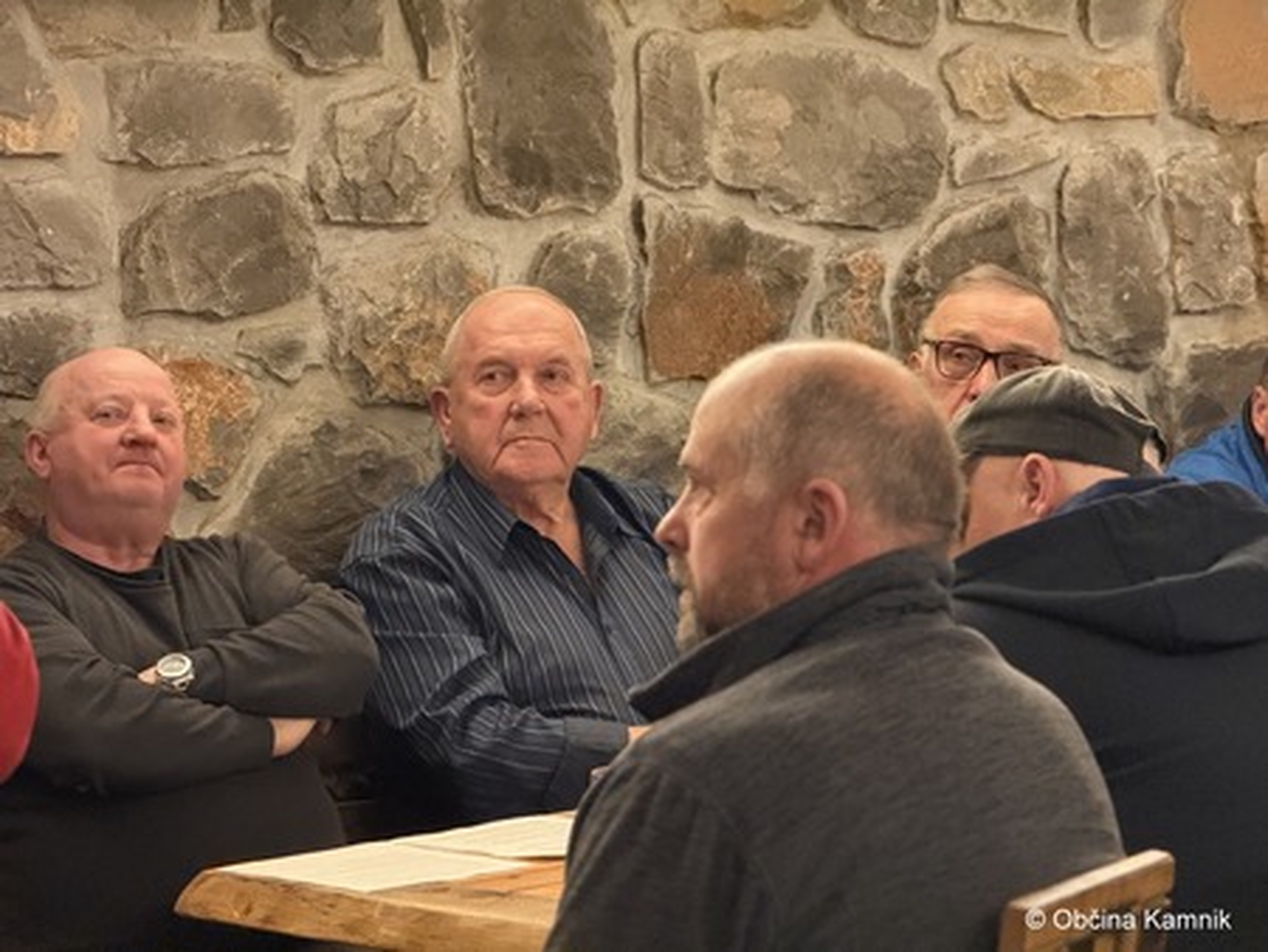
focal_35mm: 120
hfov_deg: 16.4
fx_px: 4398
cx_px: 634
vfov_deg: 12.4
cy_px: 476
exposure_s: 1/20
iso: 2000
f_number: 2.8
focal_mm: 15.66
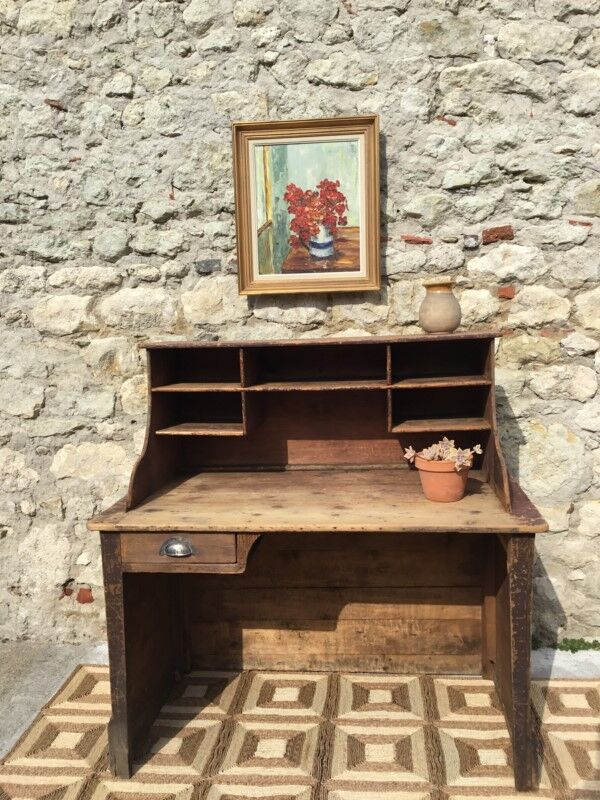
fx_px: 716
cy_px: 400
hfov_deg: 45.4
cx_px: 300
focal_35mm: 31
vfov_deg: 58.4
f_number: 2.4
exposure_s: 1/1006
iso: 25
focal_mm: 3.3
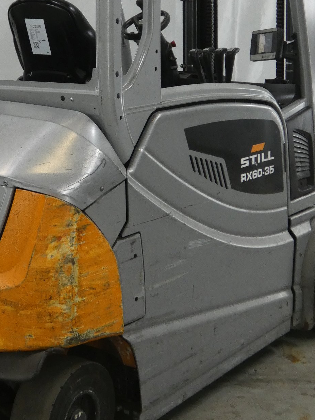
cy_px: 117
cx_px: 75
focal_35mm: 68
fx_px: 825
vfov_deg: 28.2
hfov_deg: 21.4
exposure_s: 1/80
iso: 250
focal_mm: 6.2
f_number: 3.4
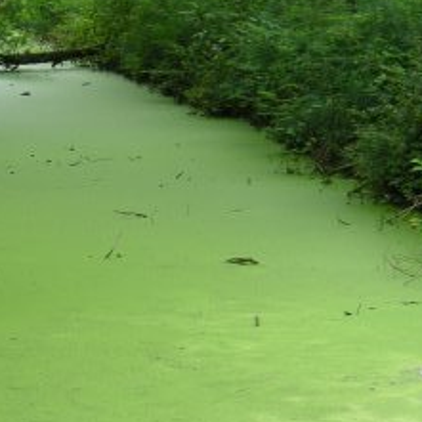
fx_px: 2193
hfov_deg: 10.9
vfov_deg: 11.0
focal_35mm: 159
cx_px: 21
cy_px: 342
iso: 64
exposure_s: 1/65.6
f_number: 3.5
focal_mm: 12.9
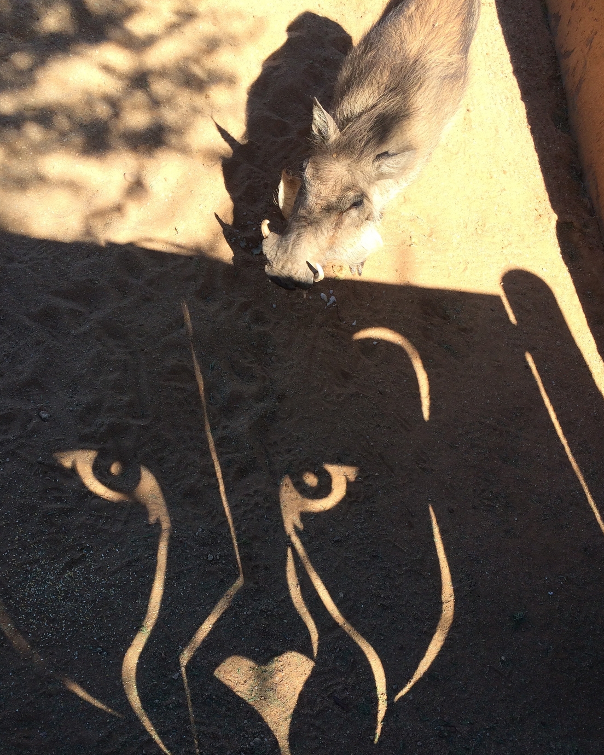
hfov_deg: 42.1
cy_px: 440
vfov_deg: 51.3
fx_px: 782
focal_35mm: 35
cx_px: 263
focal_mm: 4.15
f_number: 2.2
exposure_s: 1/746
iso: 32
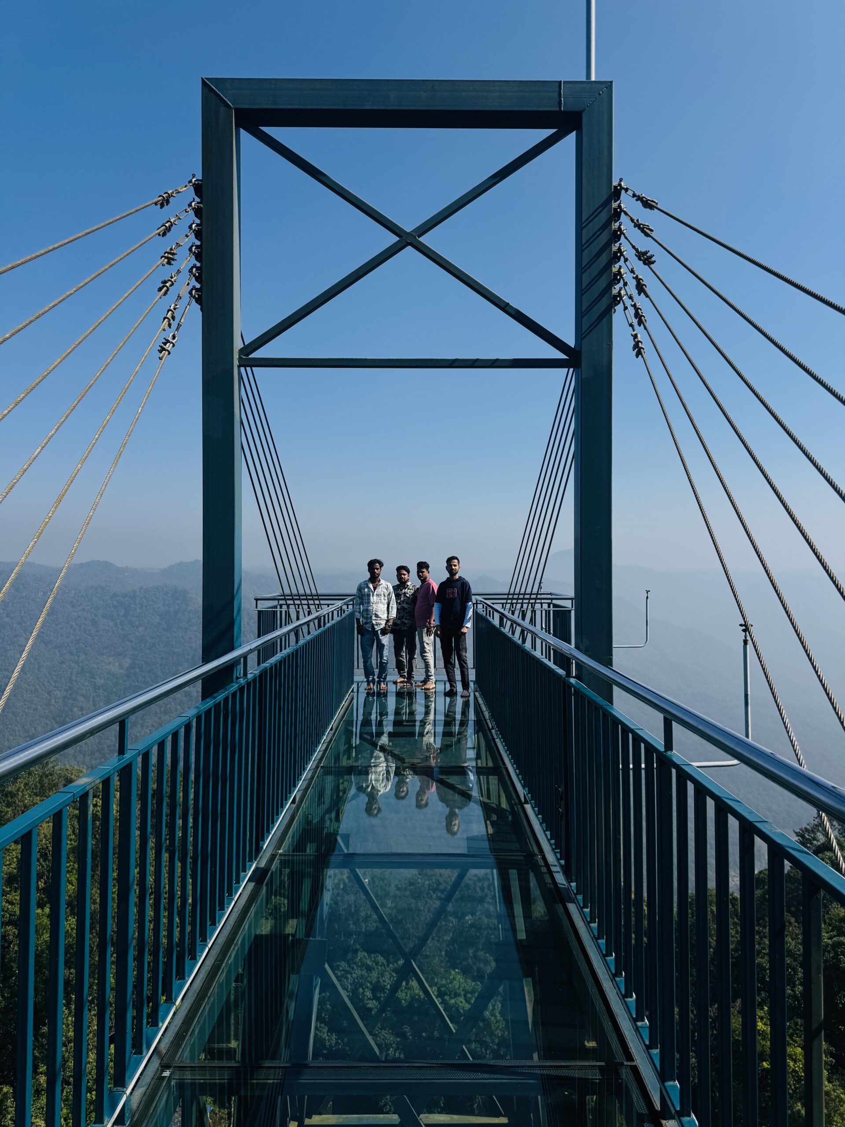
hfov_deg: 56.8
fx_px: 781
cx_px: 422
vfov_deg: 71.6
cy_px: 564
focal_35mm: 24
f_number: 1.78
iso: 80
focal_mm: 6.76
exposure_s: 1/12346
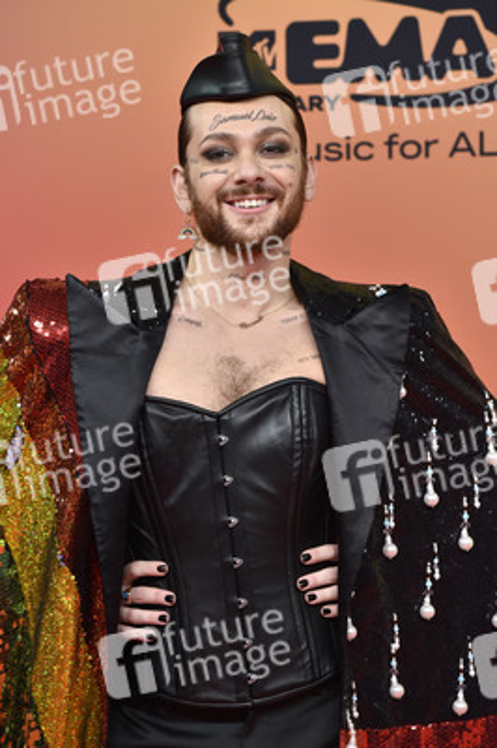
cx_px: 248
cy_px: 374
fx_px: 3319
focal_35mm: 160
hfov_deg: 8.6
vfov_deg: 12.8
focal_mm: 160
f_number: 5.6
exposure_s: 1/200
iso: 2000
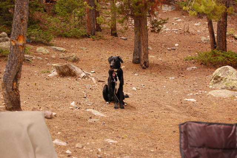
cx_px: 118
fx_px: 543
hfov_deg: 24.6
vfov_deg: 16.5
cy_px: 79
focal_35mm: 82
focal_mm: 55
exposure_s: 1/200
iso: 400
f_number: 5.6
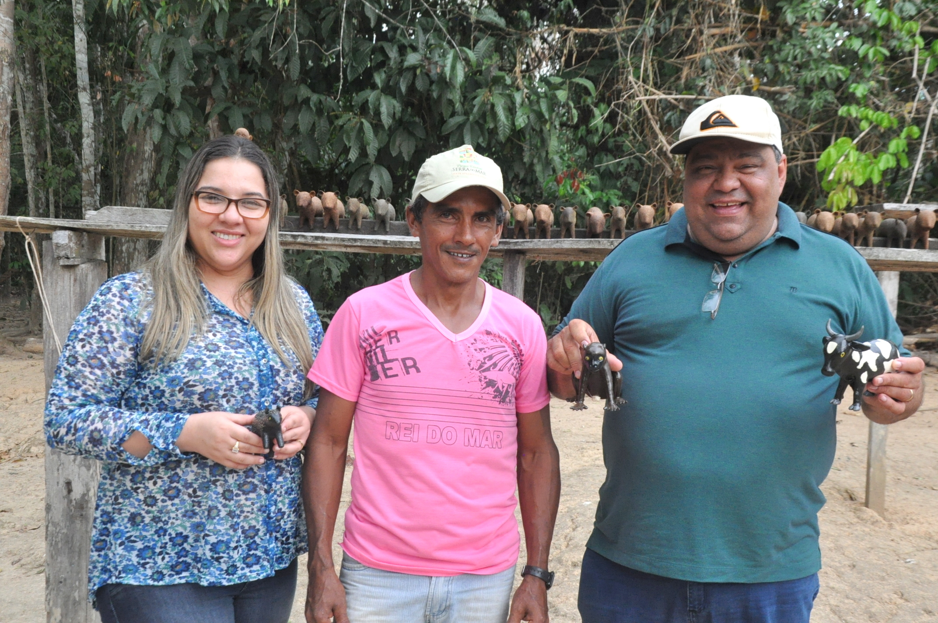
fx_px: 1093
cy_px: 312
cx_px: 469
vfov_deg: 31.8
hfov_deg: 46.4
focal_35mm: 42
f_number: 8
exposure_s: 1/250
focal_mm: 28
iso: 1600
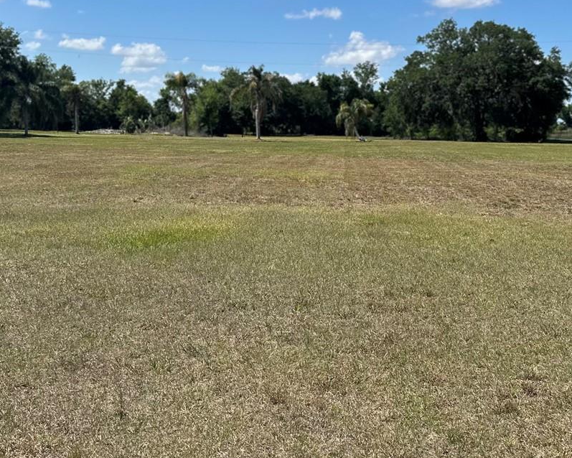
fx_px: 796
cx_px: 321
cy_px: 197
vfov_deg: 32.1
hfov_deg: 39.5
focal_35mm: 47
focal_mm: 6.86
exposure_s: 1/4762
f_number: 1.78
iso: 80
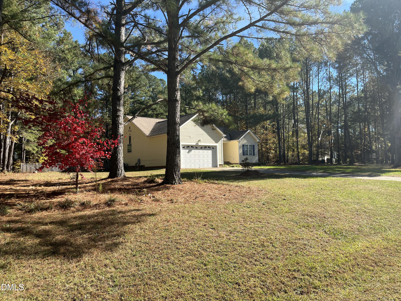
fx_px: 301
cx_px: 200
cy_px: 150
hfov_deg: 67.3
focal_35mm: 26
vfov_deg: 53.1
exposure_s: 1/1517
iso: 50
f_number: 1.6
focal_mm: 5.1
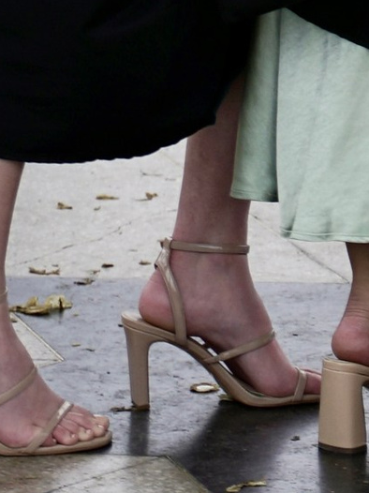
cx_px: 642
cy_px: -1014
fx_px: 4296
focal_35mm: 302
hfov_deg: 4.9
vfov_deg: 6.0
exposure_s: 1/80
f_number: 2.8
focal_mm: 43
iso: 100
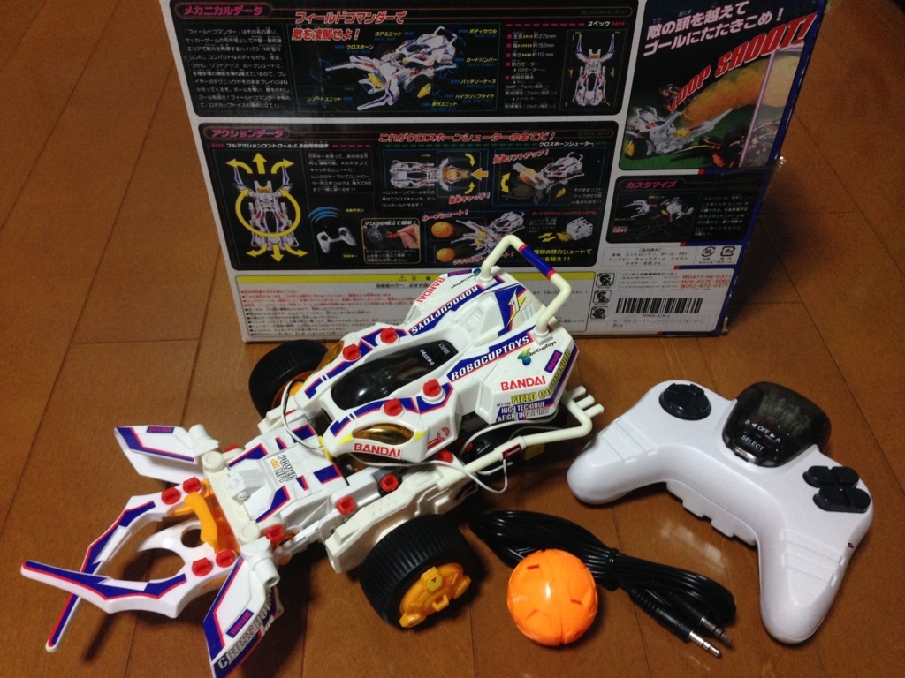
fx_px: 863
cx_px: 452
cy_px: 339
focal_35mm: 33
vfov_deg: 42.9
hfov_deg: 55.4
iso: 200
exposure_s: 1/20
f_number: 2.4
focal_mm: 4.12
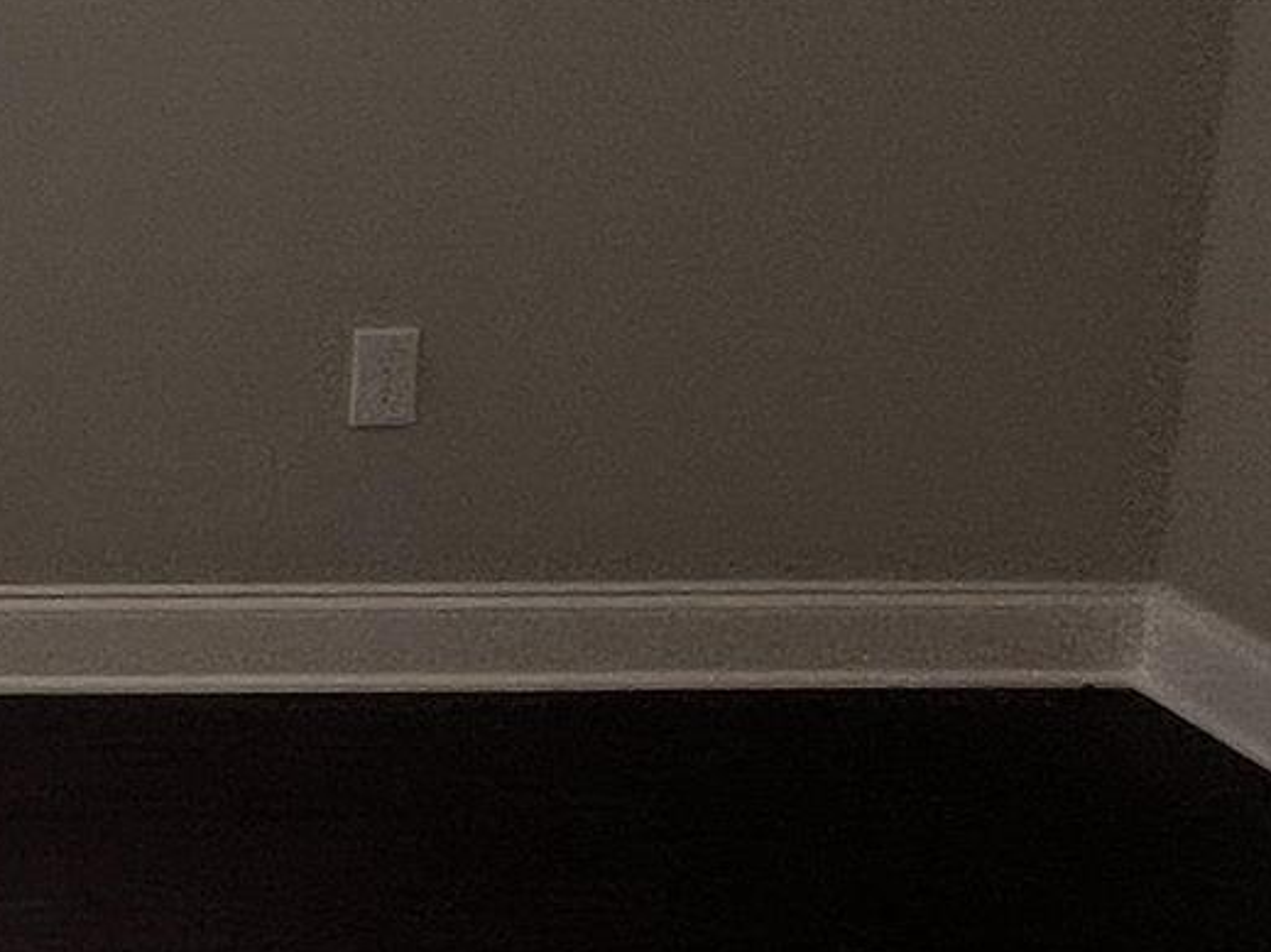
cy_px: -56
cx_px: -955
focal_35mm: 77
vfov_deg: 18.5
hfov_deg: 19.6
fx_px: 2827
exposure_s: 1/196
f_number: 1.8
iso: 32
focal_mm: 1.57
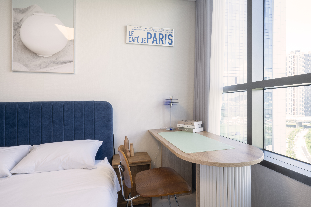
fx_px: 173
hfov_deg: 84.0
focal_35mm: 20
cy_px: 104
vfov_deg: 61.9
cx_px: 156
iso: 100
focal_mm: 20
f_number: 22
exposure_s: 1.3
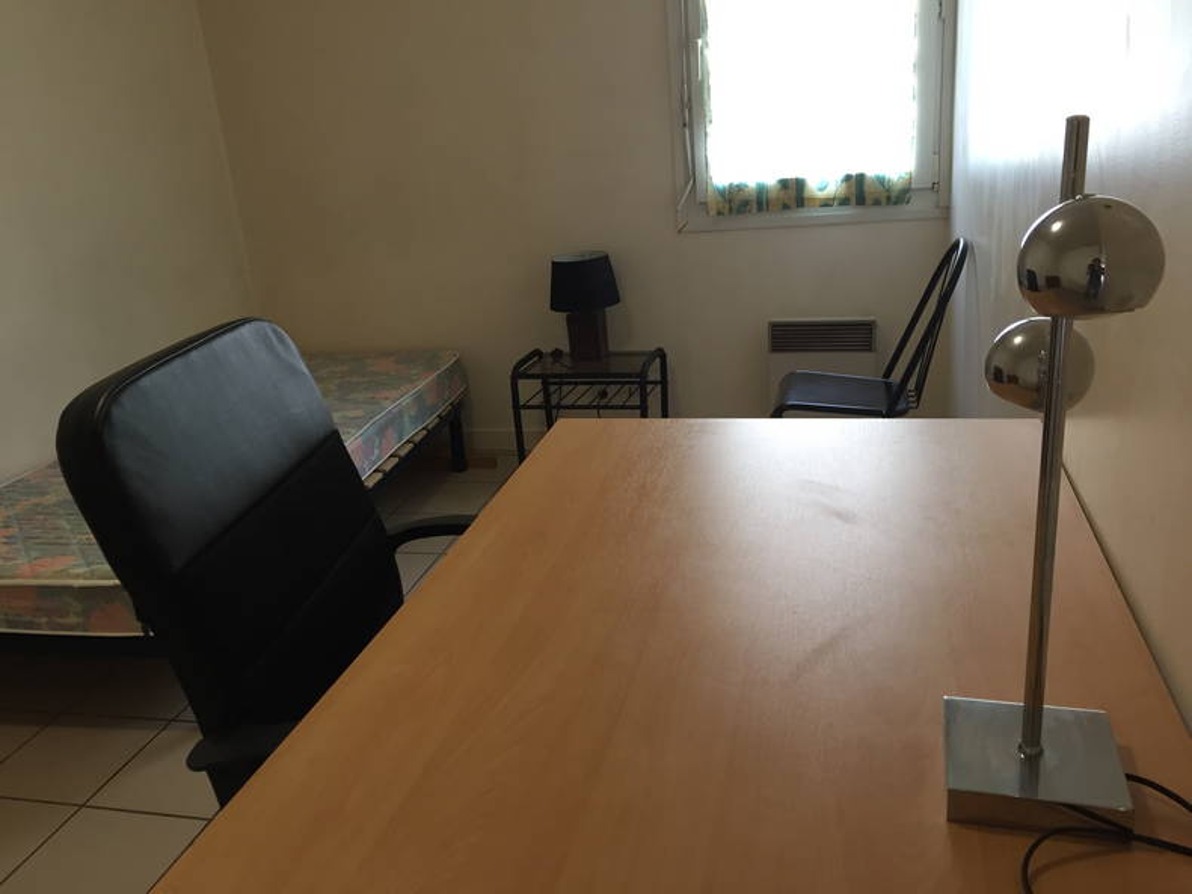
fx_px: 998
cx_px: 596
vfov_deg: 48.2
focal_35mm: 29
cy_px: 447
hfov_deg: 61.7
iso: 100
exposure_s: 1/33
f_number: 2.2
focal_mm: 4.15
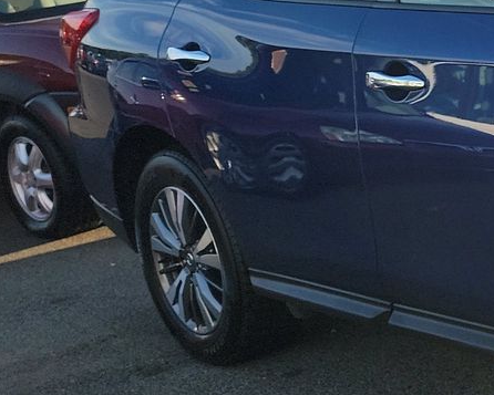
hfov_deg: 19.0
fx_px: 1228
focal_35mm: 84
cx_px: 809
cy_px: 94
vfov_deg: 18.2
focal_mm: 6.7
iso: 50
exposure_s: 1/440
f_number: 1.8
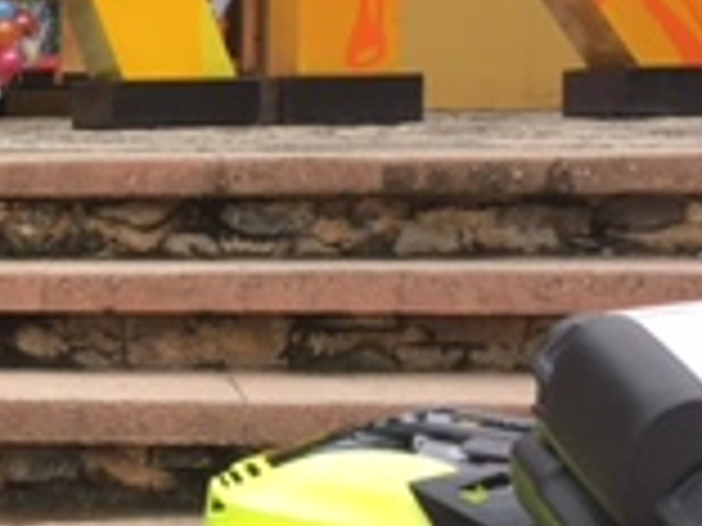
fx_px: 2413
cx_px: -522
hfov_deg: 14.7
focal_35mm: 119
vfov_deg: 12.4
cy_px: 324
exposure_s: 1/509
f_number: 2.2
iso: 25
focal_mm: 4.15
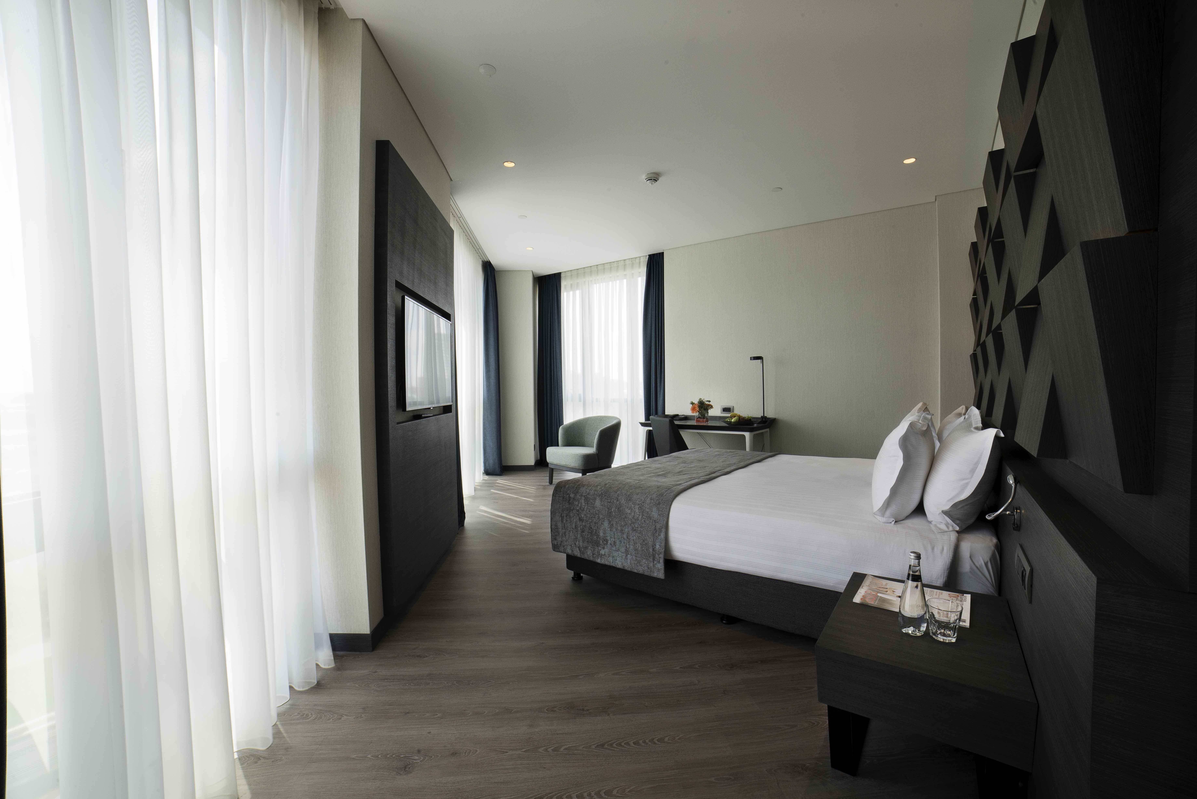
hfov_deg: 104.2
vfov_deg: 81.2
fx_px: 466
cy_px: 400
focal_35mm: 14
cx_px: 598
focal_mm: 14
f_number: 22
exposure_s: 1/6
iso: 250
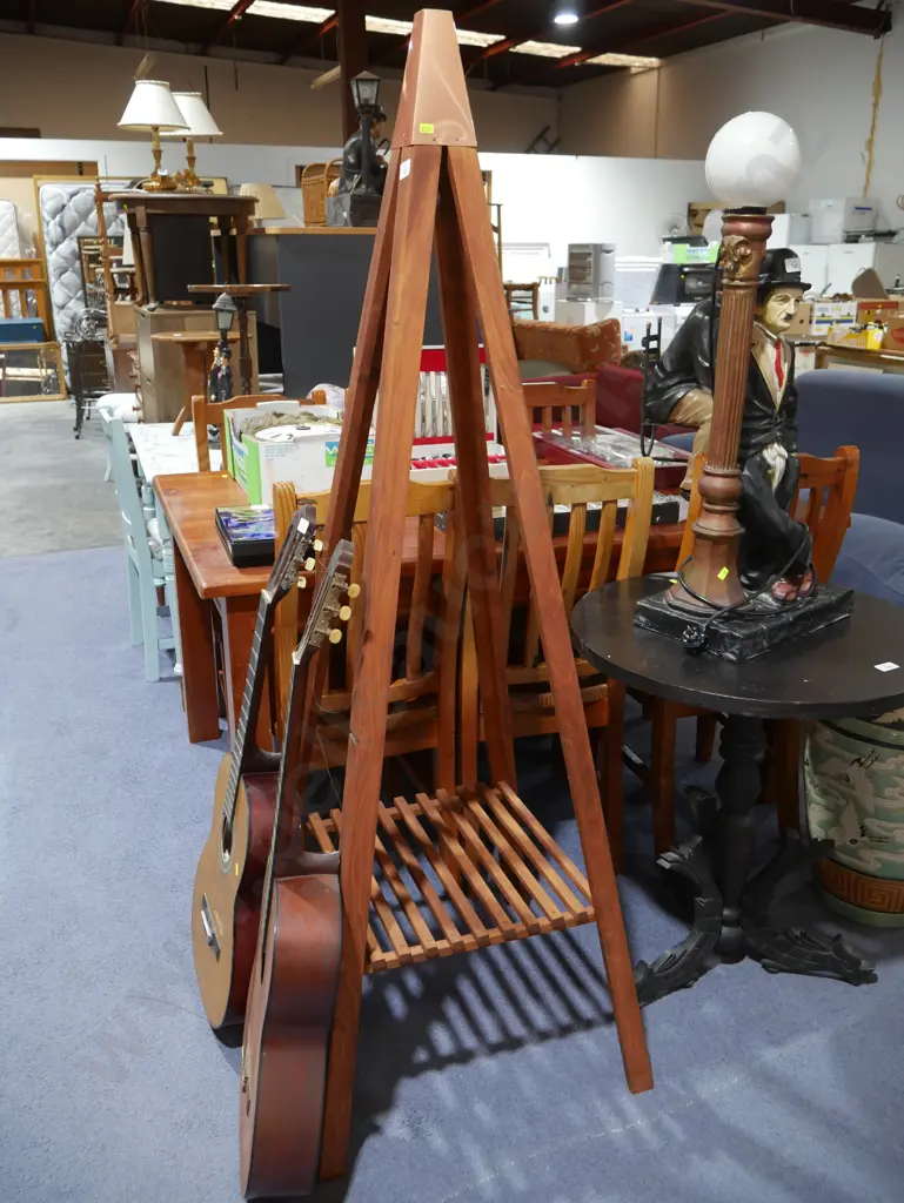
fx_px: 974
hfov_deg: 49.8
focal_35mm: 28
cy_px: 602
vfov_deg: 63.4
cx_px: 452
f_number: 4
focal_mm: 14
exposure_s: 1/60
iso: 640
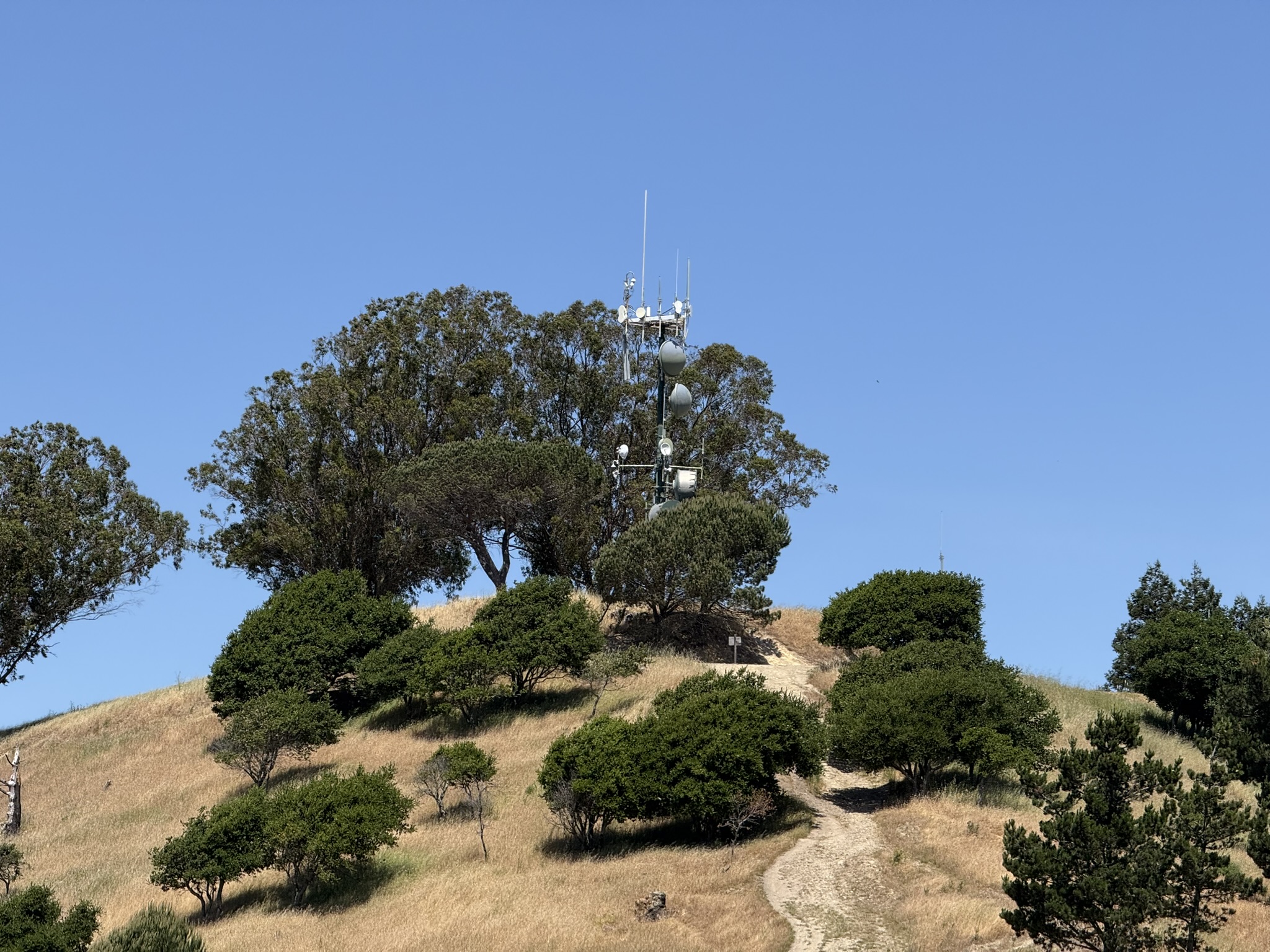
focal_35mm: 120
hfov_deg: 16.4
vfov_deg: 12.3
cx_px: 635
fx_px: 4403
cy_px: 476
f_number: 2.8
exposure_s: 1/1650
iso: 50
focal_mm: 15.66
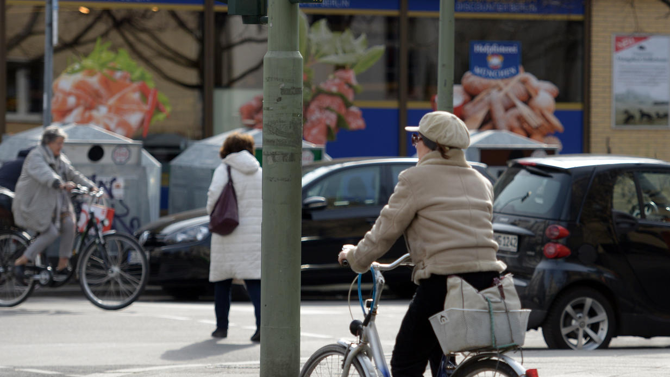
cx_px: 448
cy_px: 187
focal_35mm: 204
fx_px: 3625
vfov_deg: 6.0
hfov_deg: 10.6
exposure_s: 1/3200
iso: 400
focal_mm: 125
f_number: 2.8
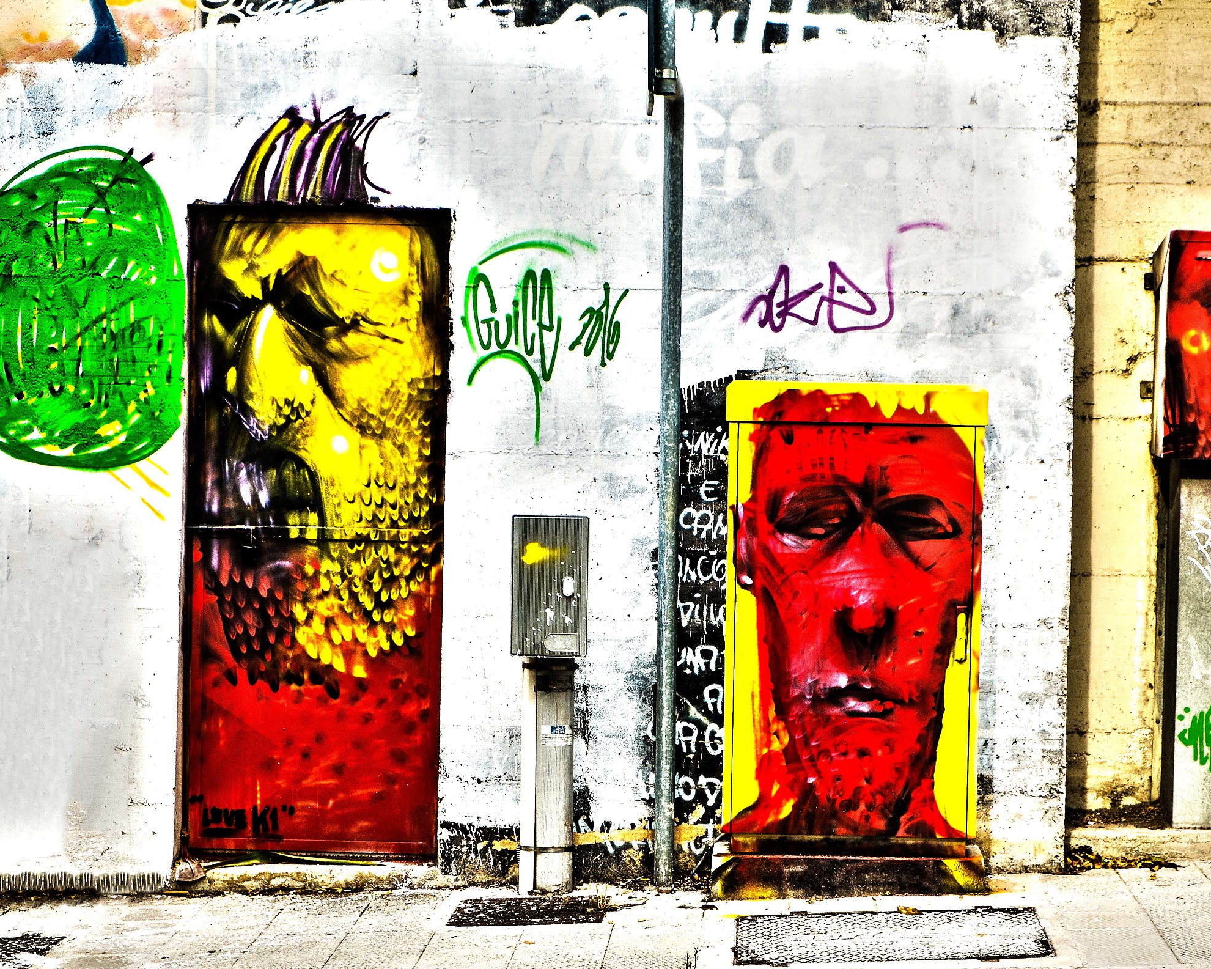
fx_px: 2975
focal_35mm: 83
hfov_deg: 23.0
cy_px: 485
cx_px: 676
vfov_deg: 18.5
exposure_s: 1/350
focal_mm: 48.4
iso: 250
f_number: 5.6
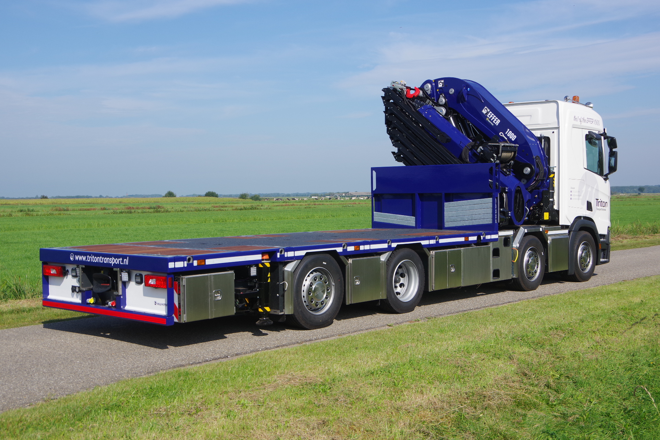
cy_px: 220
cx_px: 330
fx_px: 843
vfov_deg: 29.2
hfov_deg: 42.7
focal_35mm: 46
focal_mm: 31
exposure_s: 1/640
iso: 200
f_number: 6.3
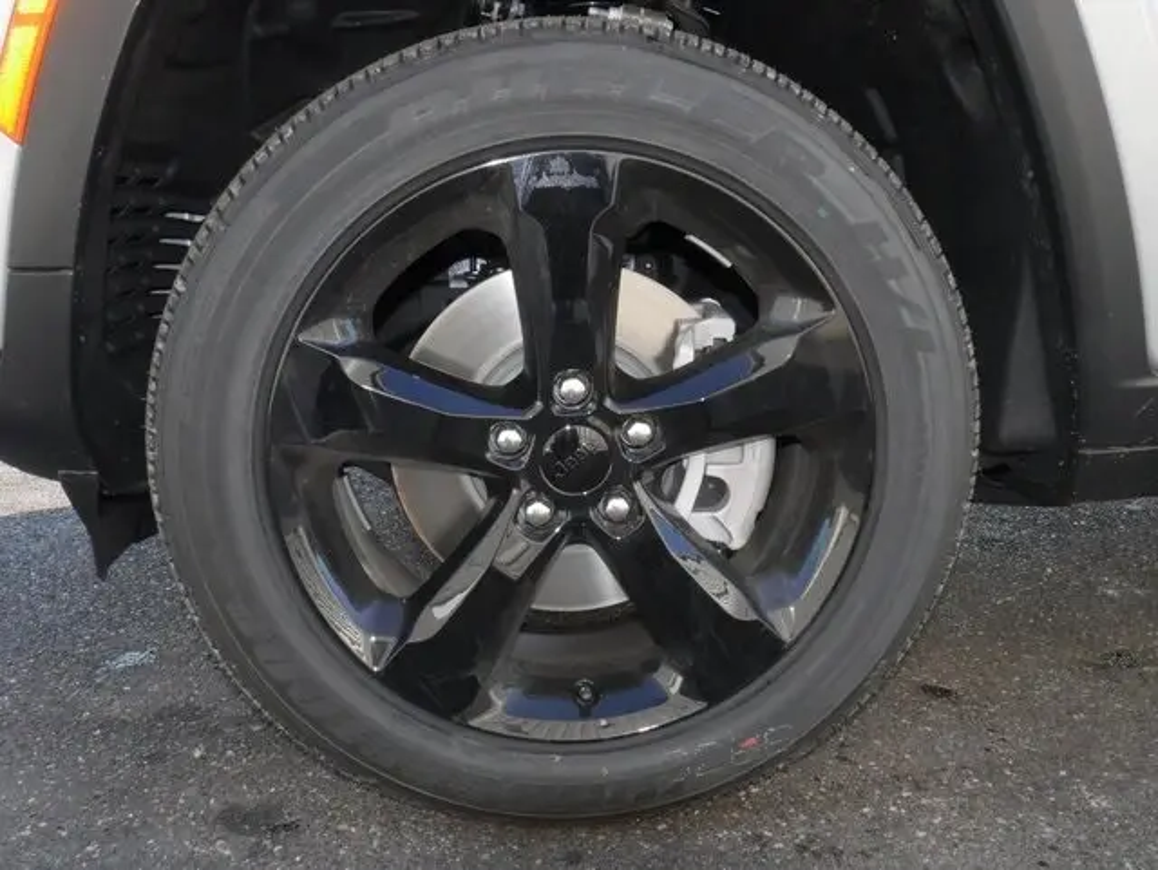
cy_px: 435
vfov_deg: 46.9
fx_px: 1004
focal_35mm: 30
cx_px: 579
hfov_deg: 59.9
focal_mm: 15
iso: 1600
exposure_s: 1/60
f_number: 22
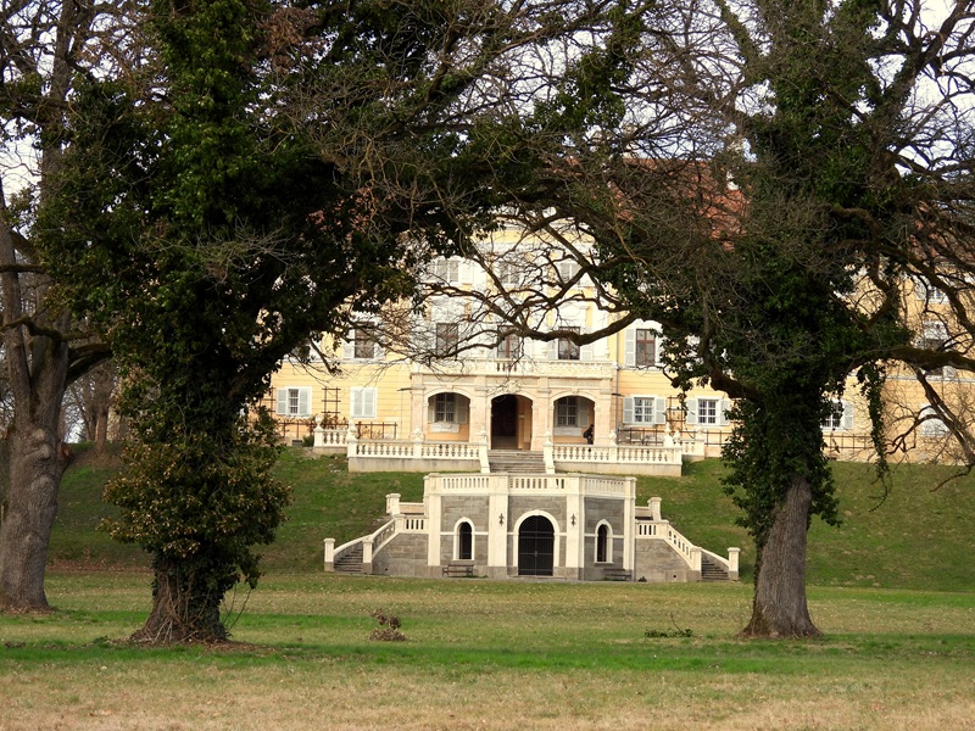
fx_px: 3239
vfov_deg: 12.9
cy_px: 366
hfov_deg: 17.1
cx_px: 488
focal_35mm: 115
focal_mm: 20.5
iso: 100
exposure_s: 1/250
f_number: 4
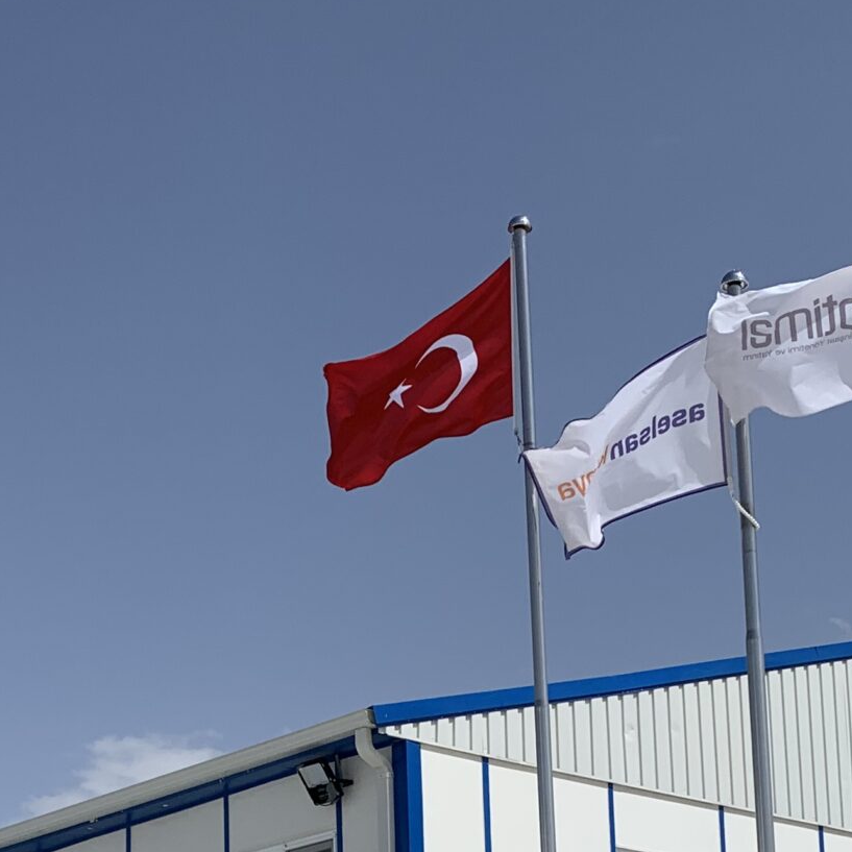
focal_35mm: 72
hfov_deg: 24.0
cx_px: 415
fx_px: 2005
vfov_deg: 22.9
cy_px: 886
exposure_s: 1/5405
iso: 25
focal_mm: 4.25
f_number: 1.8
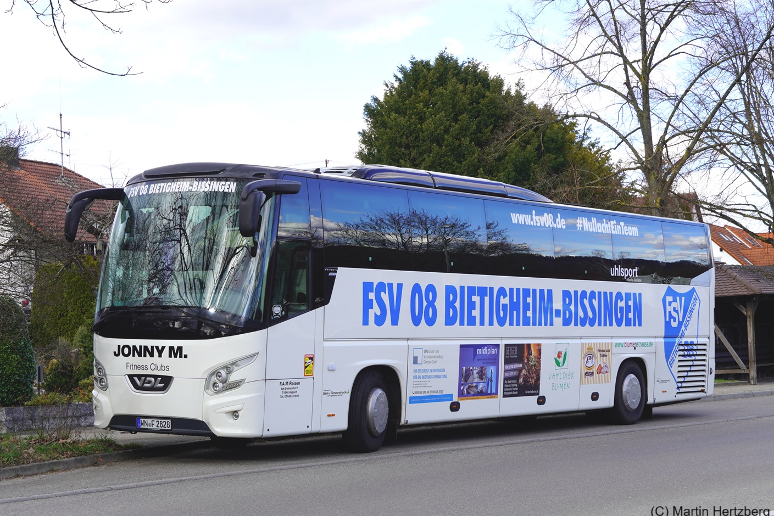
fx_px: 1473
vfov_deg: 19.9
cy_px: 260
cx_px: 385
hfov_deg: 29.4
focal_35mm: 69
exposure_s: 1/100
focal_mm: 45
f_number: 7.1
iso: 100
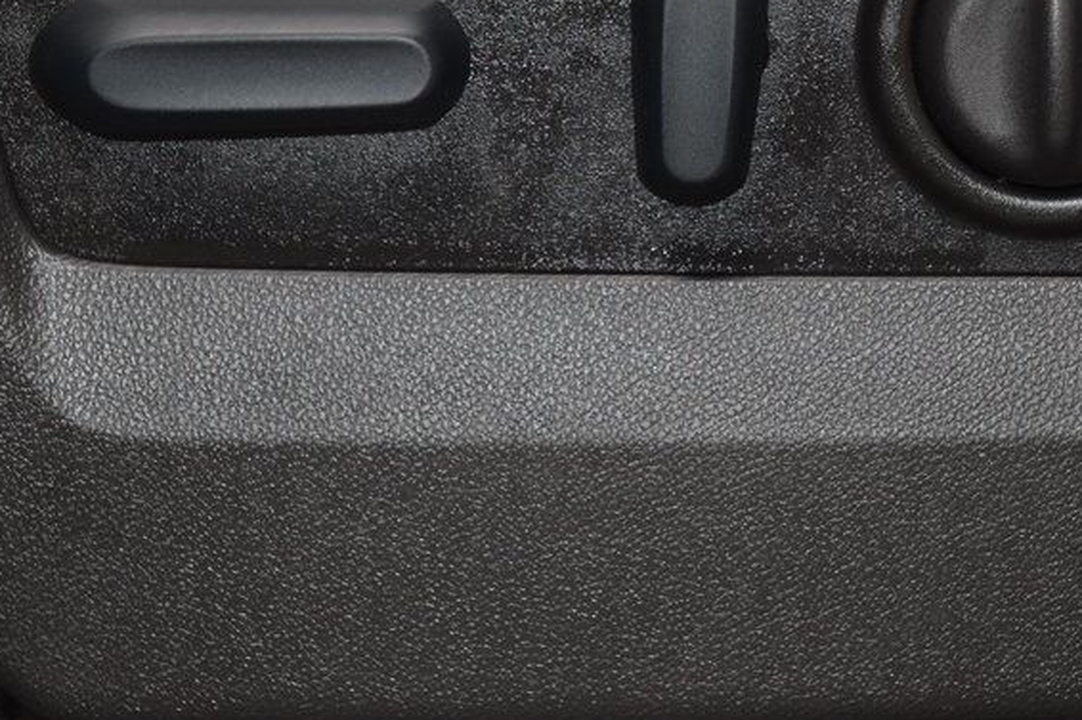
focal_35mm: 190
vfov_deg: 7.2
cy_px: 83
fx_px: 5709
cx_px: 646
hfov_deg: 10.8
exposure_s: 1/50
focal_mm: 70
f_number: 4.5
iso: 1800
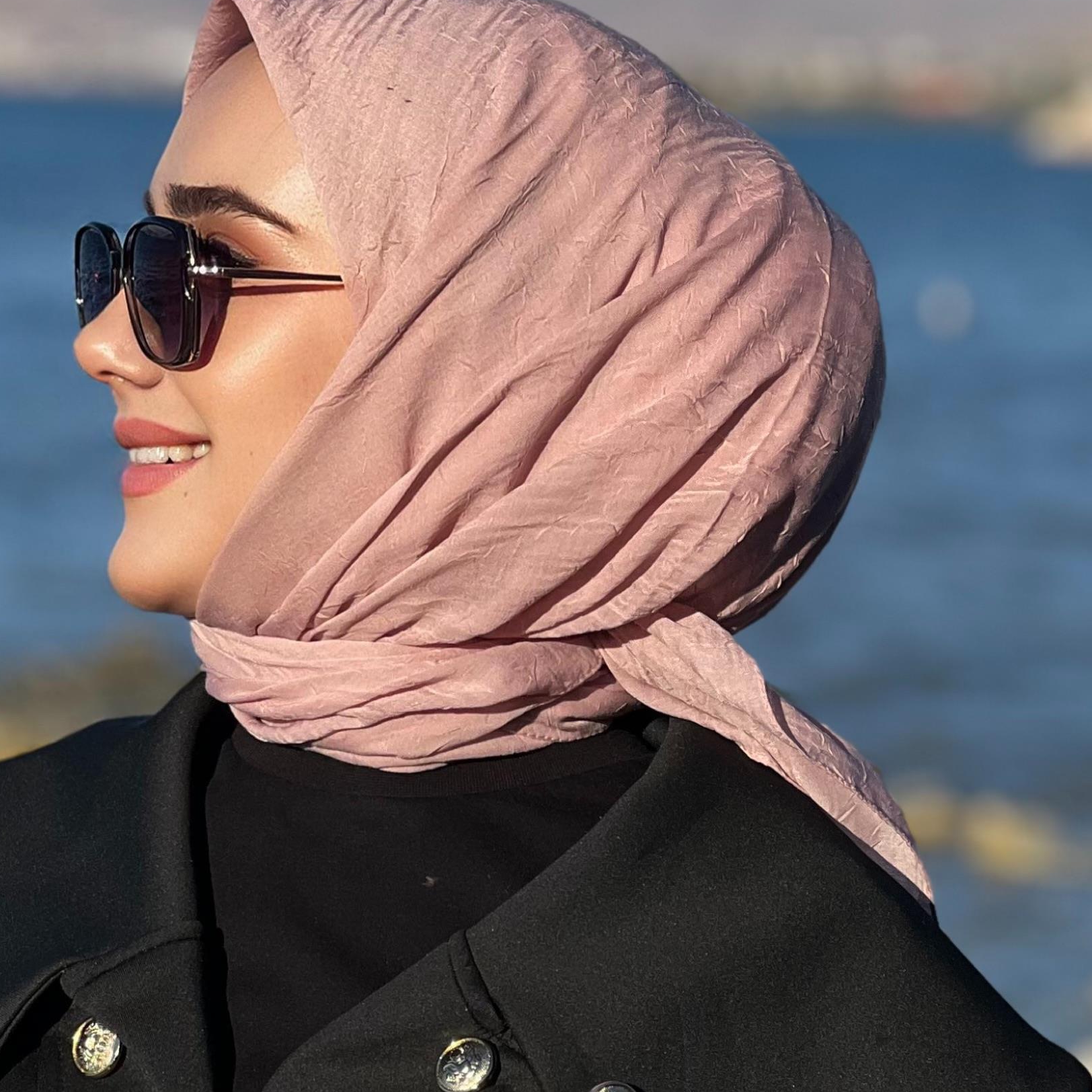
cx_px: 323
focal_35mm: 169
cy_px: 292
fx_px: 6032
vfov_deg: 10.3
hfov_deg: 10.3
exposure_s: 1/861
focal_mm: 9
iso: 32
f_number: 2.8
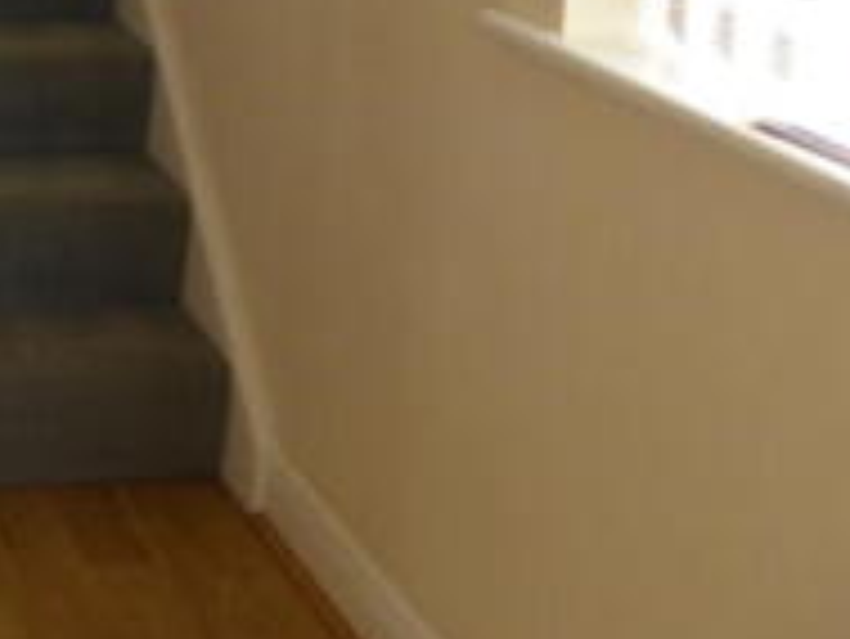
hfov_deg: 23.7
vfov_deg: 18.1
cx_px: -209
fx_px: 1818
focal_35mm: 74
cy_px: -268
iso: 160
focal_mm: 4.3
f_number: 3.3
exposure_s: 1/60
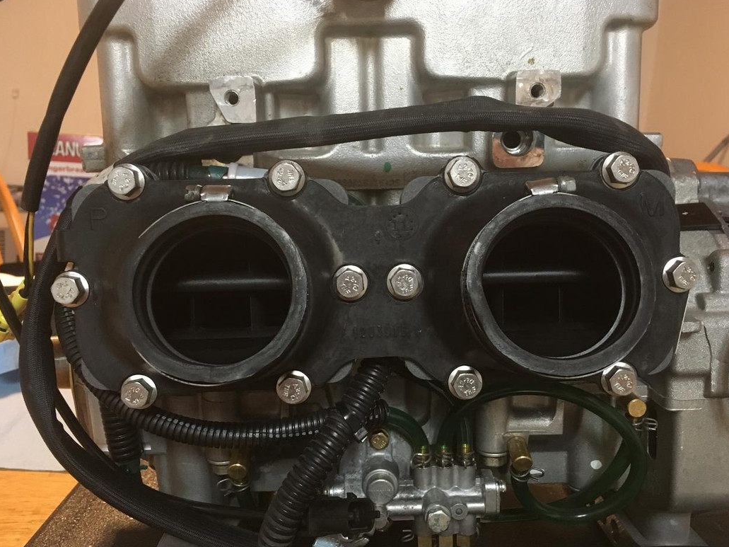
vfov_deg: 46.8
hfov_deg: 60.0
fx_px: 632
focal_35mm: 30
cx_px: 374
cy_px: 276
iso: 200
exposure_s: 1/15
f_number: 2.2
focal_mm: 4.15
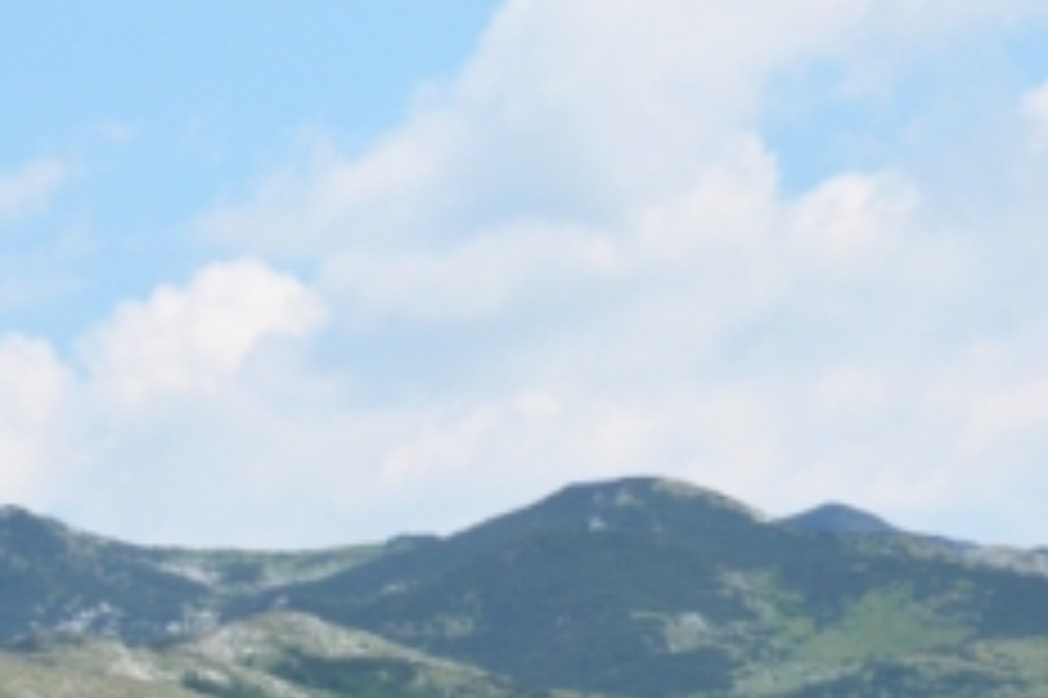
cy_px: 966
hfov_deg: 8.9
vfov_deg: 5.9
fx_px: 6726
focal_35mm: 231
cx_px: 193
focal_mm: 35
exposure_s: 1/200
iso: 250
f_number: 13
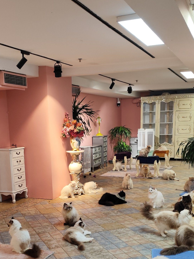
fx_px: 321
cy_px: 190
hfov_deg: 33.5
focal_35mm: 43
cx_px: 81
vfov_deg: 42.7
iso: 200
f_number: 1.65
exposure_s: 1/100
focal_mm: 6.14
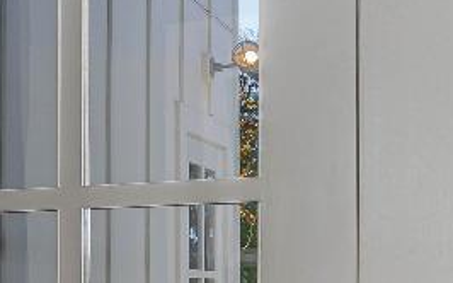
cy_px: 271
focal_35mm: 92
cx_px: -385
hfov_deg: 17.7
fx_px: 1135
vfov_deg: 14.0
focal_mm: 16
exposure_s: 1/125
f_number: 11
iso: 320
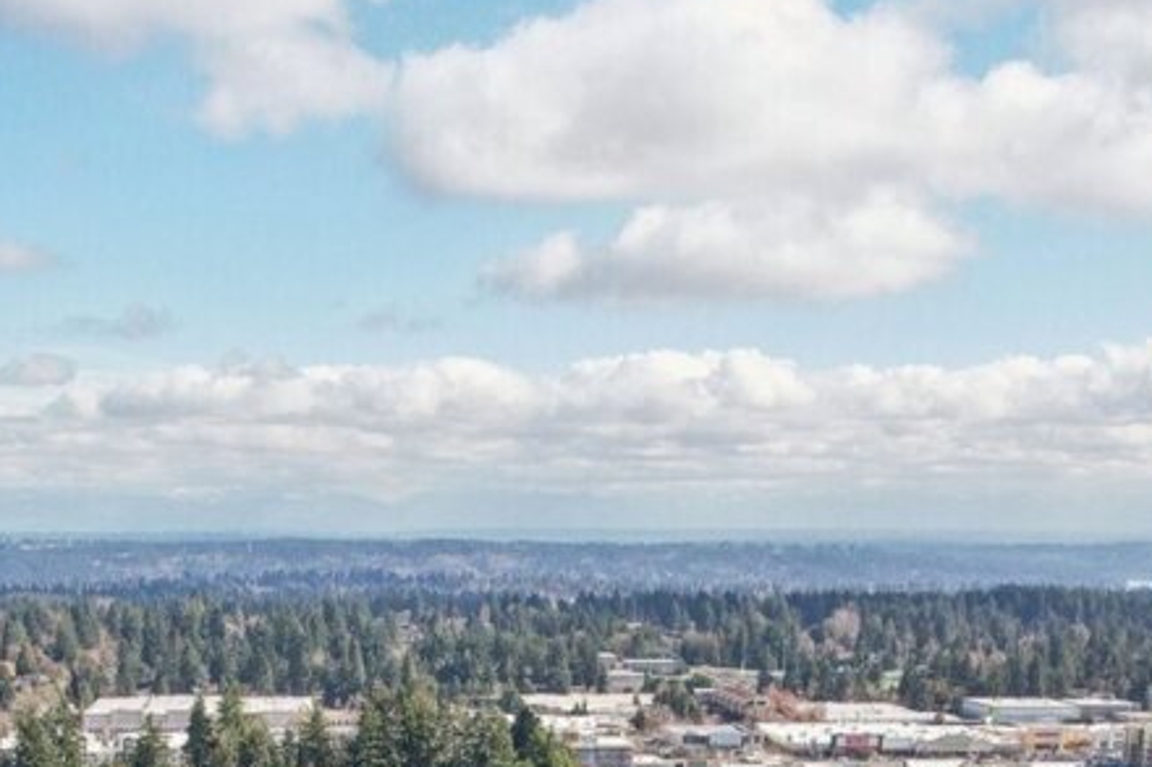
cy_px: 1145
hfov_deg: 28.3
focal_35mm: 70
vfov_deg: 17.5
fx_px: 2239
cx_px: 257
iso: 100
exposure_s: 1/1250
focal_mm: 8.4
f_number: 2.8
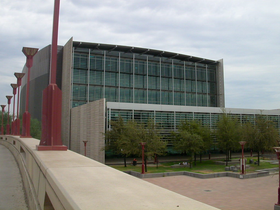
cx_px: 140
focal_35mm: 37
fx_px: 299
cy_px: 105
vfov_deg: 38.7
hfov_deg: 50.1
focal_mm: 5.6
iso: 100
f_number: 4.5
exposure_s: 1/400
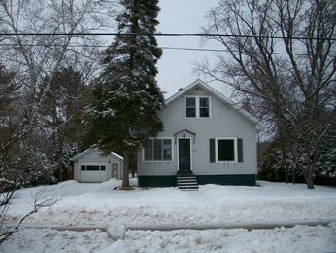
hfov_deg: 52.6
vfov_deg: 40.7
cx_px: 168
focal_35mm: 35
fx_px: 340
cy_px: 126
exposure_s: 1/640
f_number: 3.1
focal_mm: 6.3
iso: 80
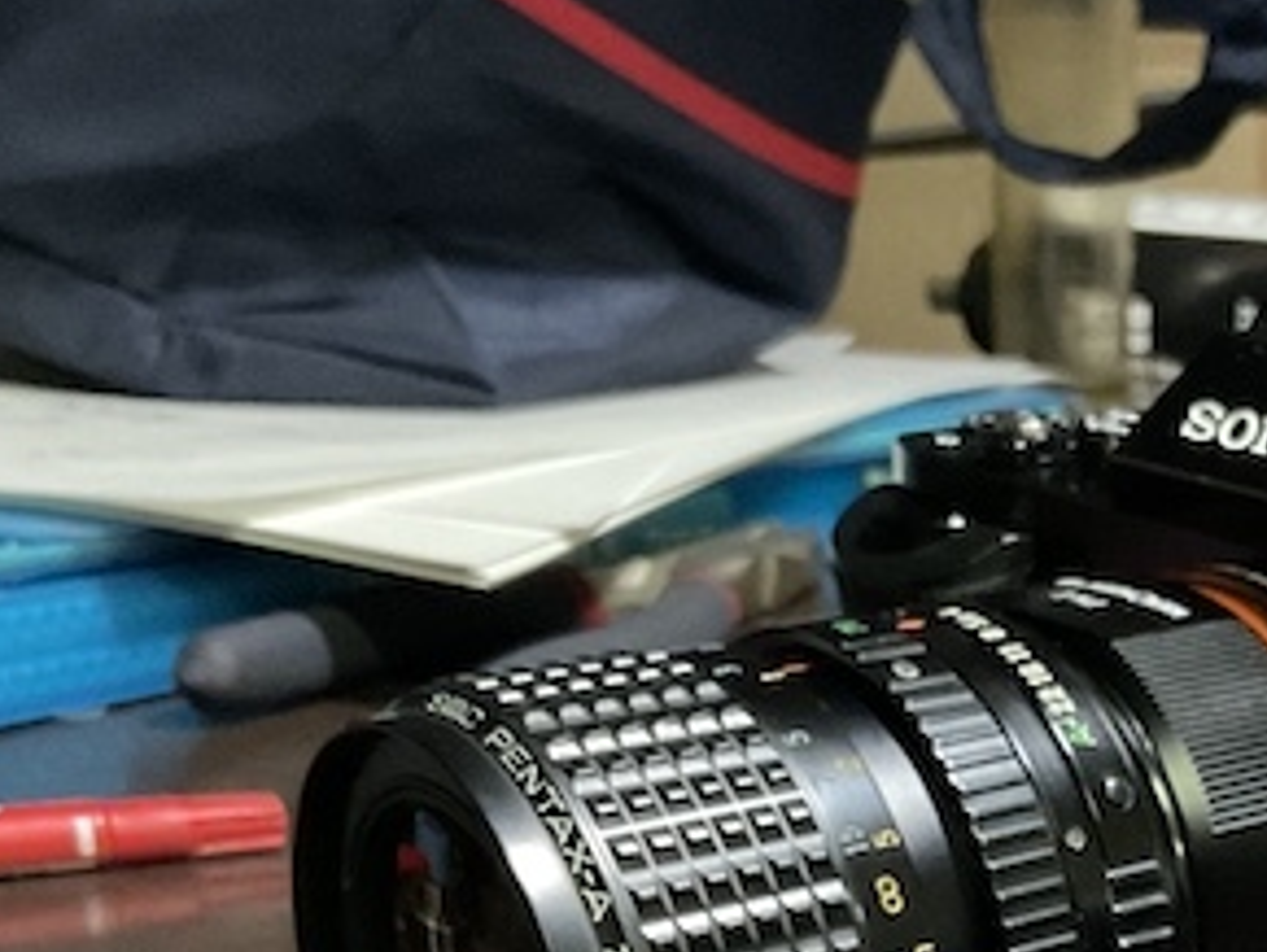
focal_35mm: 80
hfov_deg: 23.1
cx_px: 1341
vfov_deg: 17.5
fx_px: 2931
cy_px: 1192
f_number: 1.8
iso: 500
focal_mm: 3
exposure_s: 1/20
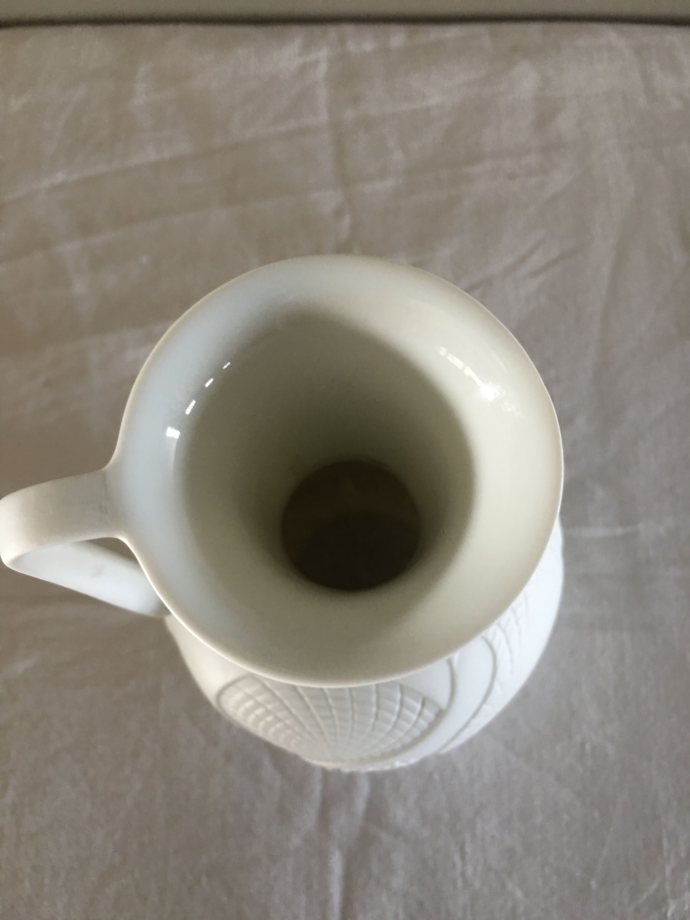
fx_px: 771
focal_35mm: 29
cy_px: 460
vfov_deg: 61.7
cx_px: 345
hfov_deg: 48.2
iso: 64
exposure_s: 1/17
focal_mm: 4.15
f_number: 2.2
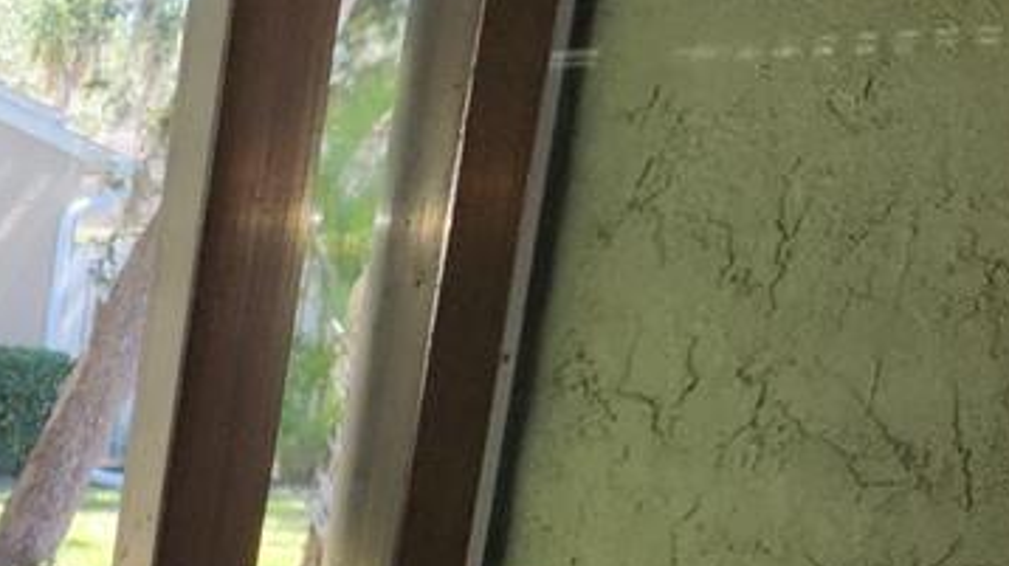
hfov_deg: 16.5
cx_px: -710
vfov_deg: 10.0
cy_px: 1166
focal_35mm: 112
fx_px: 2995
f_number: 1.8
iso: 25
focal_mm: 5.4
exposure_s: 1/120
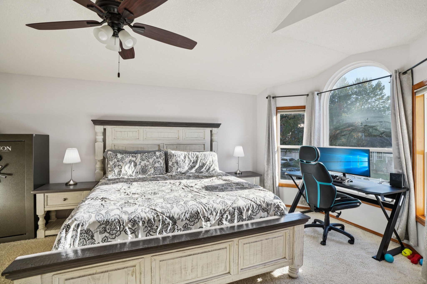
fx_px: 190
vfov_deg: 73.7
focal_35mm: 16
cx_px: 214
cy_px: 142
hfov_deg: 96.7
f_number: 8
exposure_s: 1/200
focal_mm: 16
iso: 400
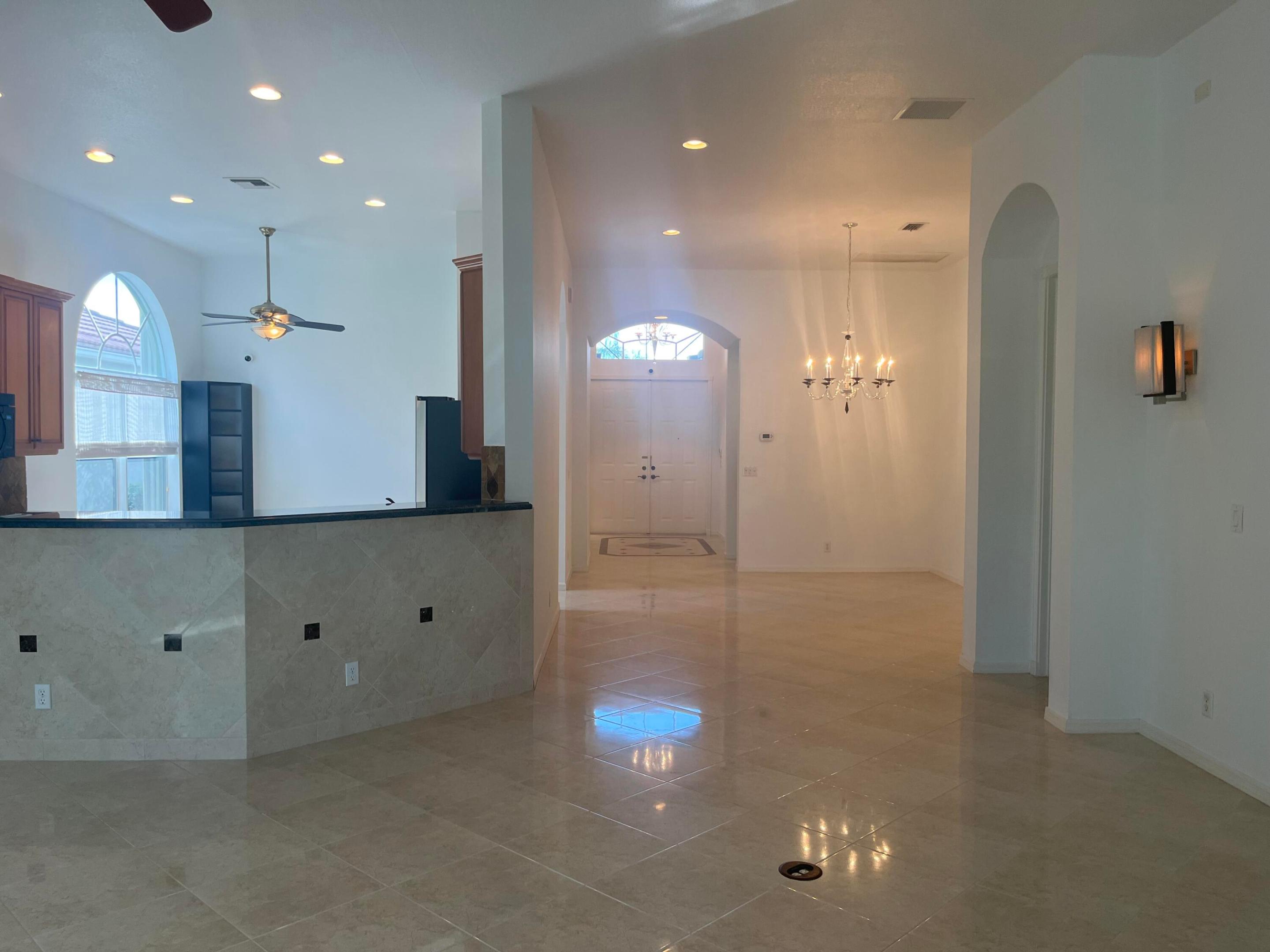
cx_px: 635
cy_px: 476
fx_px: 954
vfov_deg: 53.1
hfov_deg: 67.3
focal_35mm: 26
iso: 64
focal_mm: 5.1
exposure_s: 1/120
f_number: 1.6
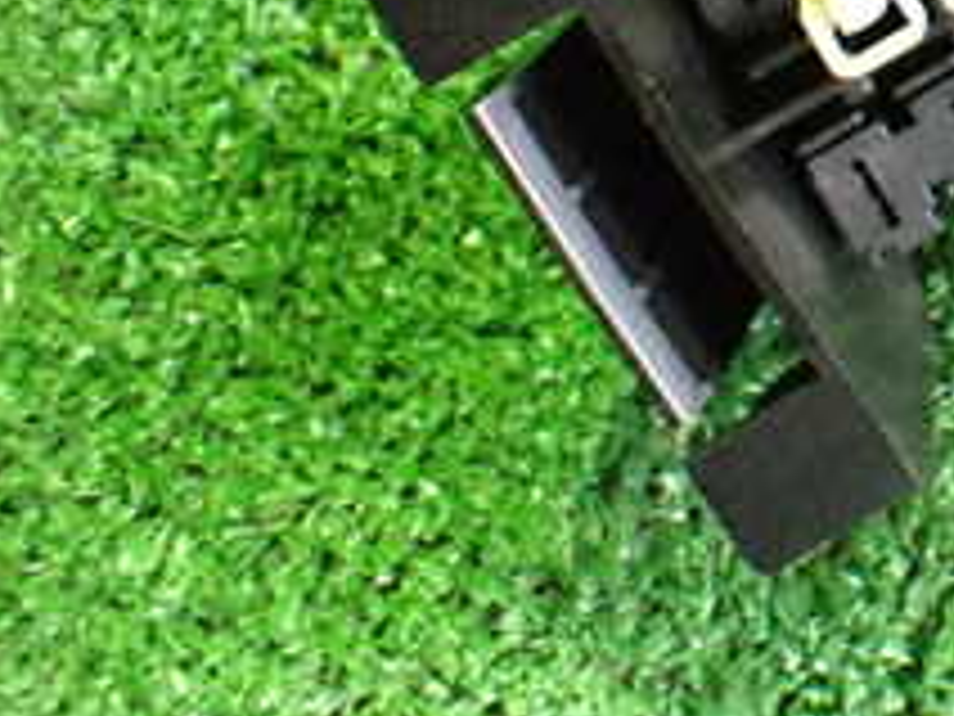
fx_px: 2343
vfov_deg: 16.4
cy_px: -212
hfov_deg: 20.4
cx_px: 1336
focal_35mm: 85
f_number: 2.3
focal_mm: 5.4
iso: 1000
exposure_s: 1/30
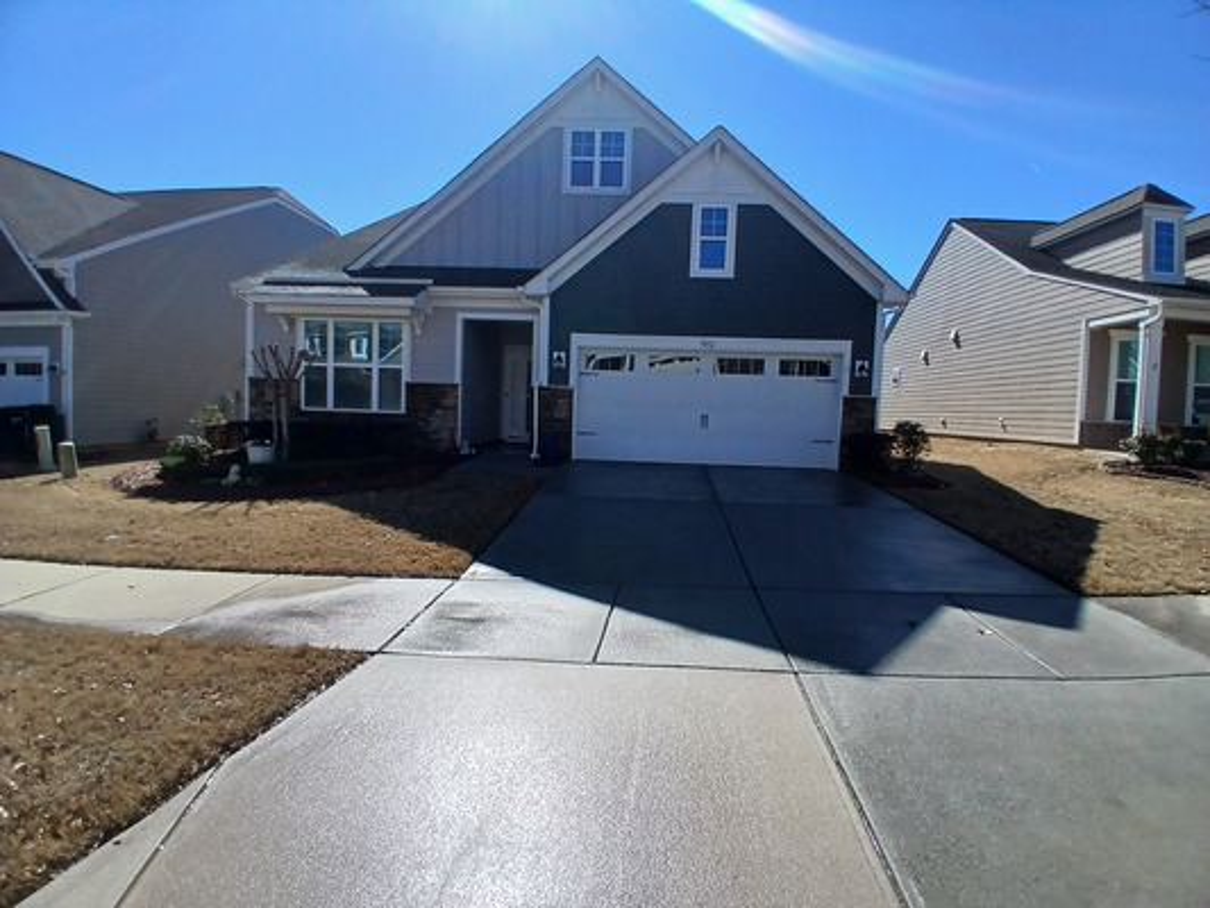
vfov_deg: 74.8
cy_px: 454
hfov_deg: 91.0
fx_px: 594
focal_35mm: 17
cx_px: 605
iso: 50
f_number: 2.2
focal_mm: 1.4
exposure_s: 1/1761
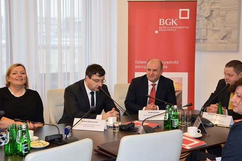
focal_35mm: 59
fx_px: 394
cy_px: 77
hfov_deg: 34.2
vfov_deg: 23.2
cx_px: 122
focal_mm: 35
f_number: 5
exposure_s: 1/100
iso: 800
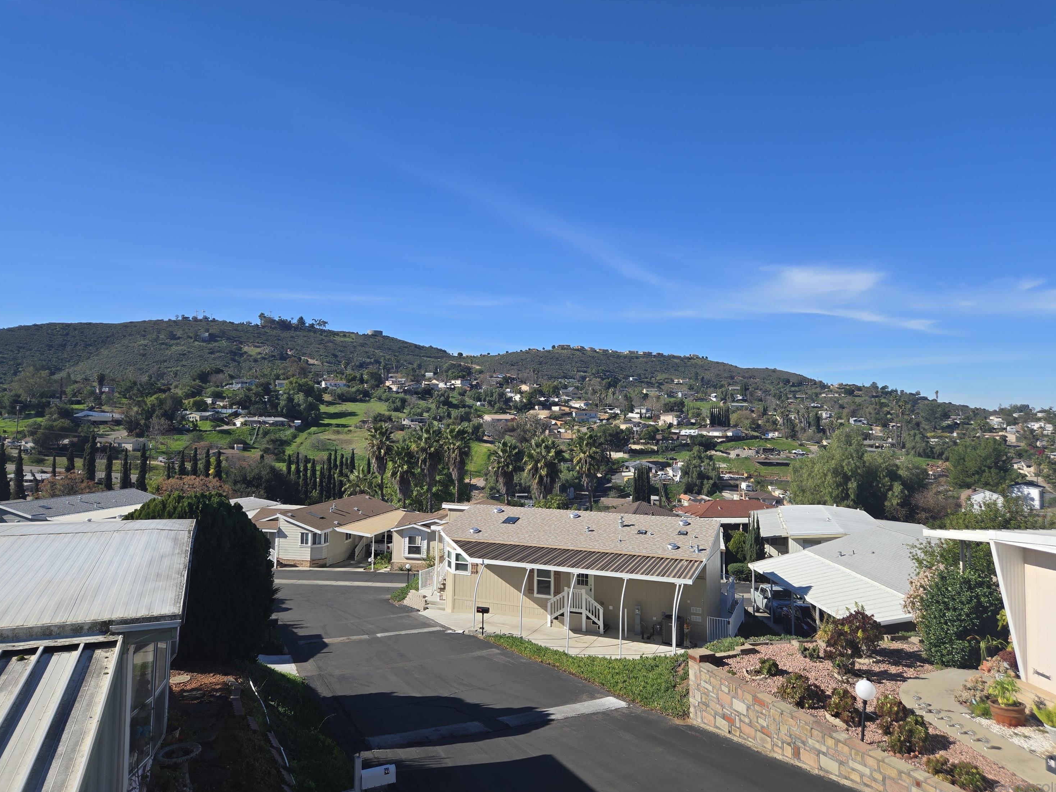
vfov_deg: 56.8
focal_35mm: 24
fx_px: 732
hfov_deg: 71.6
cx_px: 529
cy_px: 383
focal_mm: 5.4
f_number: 1.8
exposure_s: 1/2054
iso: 25
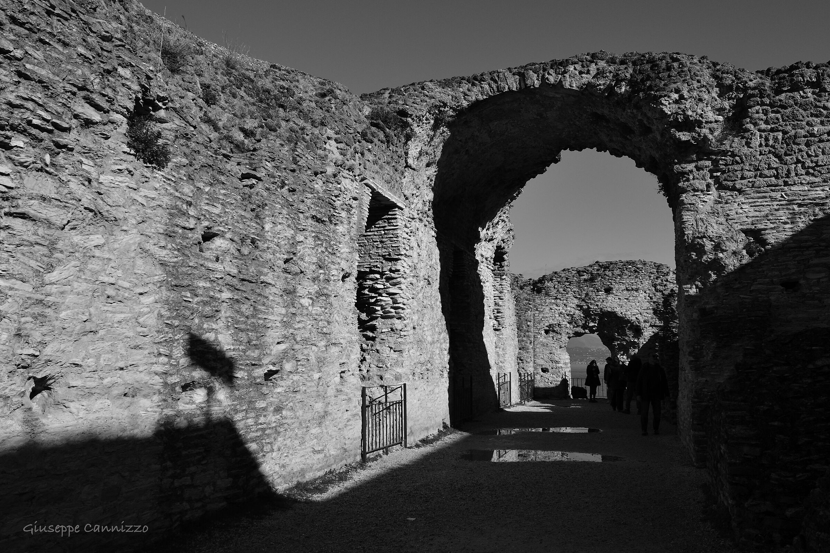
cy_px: 276
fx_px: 726
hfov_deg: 59.5
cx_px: 415
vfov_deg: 41.7
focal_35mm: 32
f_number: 8
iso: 250
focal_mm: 21
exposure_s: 1/2000
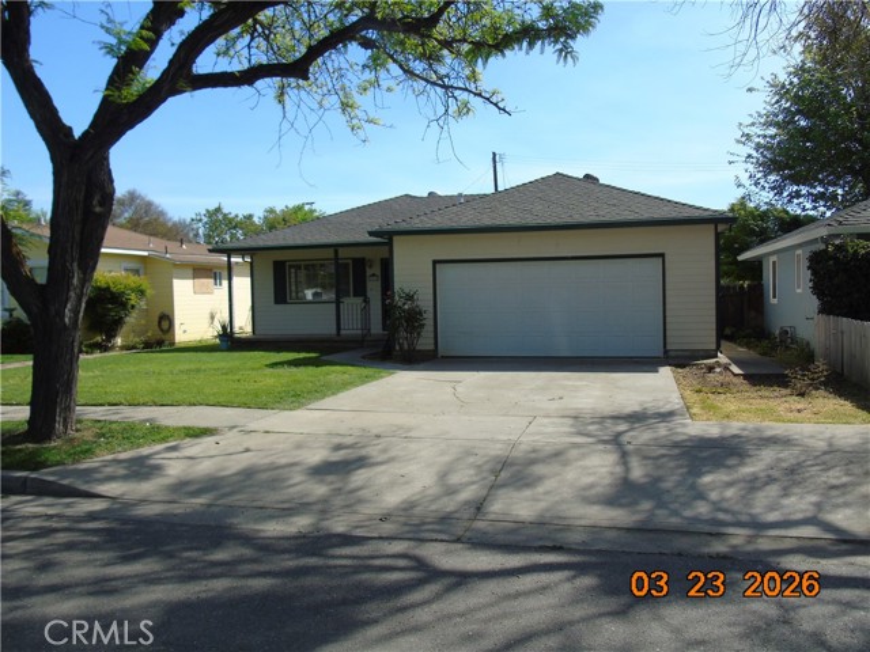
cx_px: 435
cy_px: 326
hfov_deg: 61.7
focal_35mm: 29
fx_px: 729
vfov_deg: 48.2
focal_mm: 5.2
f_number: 3.6
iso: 80
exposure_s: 1/640
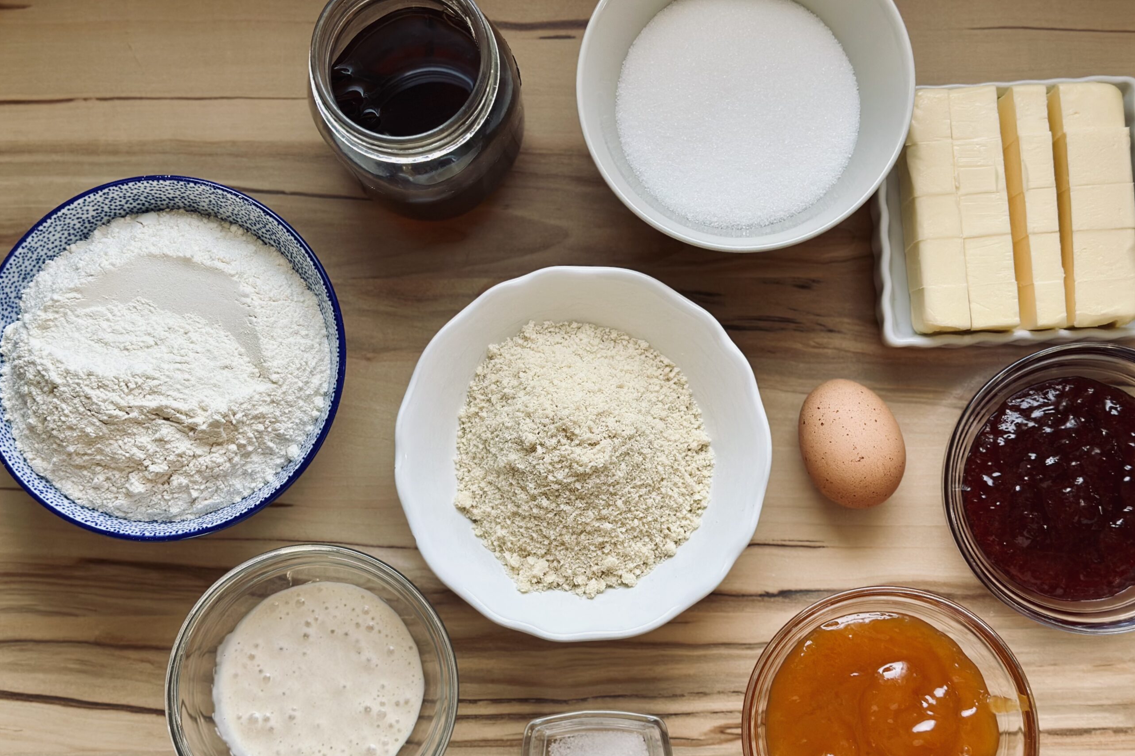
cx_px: 568
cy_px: 411
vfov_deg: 27.0
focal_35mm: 50
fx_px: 1576
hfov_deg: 39.6
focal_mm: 6.86
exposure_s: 1/135
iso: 100
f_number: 1.78
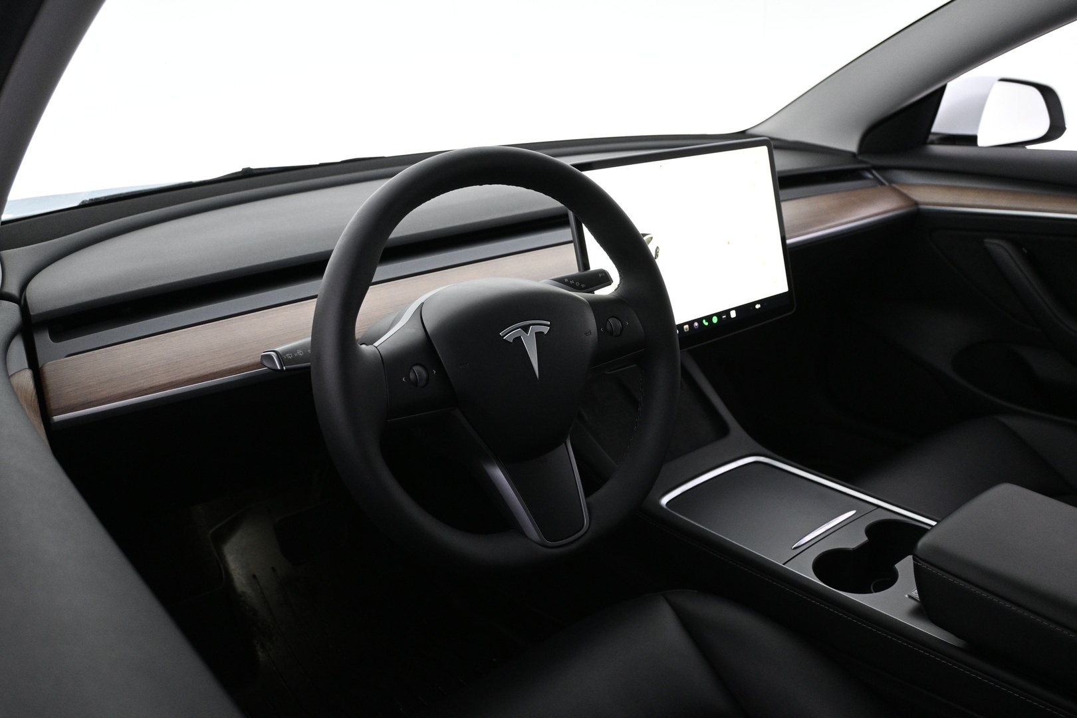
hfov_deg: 61.9
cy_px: 359
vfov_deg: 43.6
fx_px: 897
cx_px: 538
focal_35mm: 30
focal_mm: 20
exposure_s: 1/50
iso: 1600
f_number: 3.8
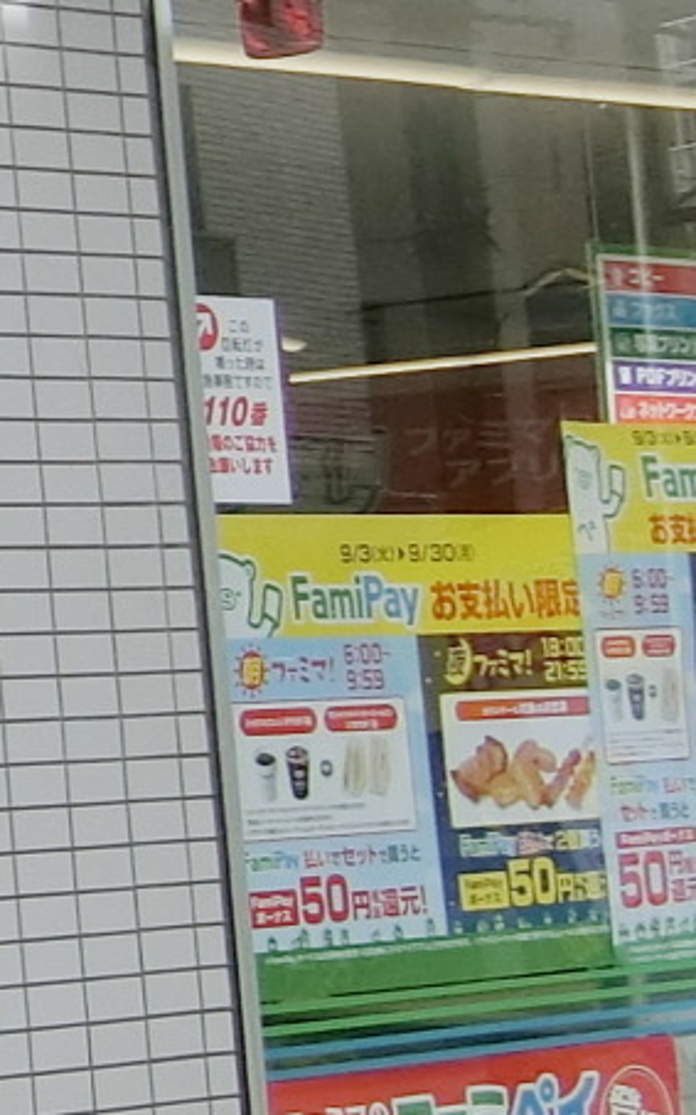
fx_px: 2763
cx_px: -1800
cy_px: 524
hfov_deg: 9.0
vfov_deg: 22.8
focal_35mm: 91
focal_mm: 4.06
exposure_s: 1/250
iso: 80
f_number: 6.9
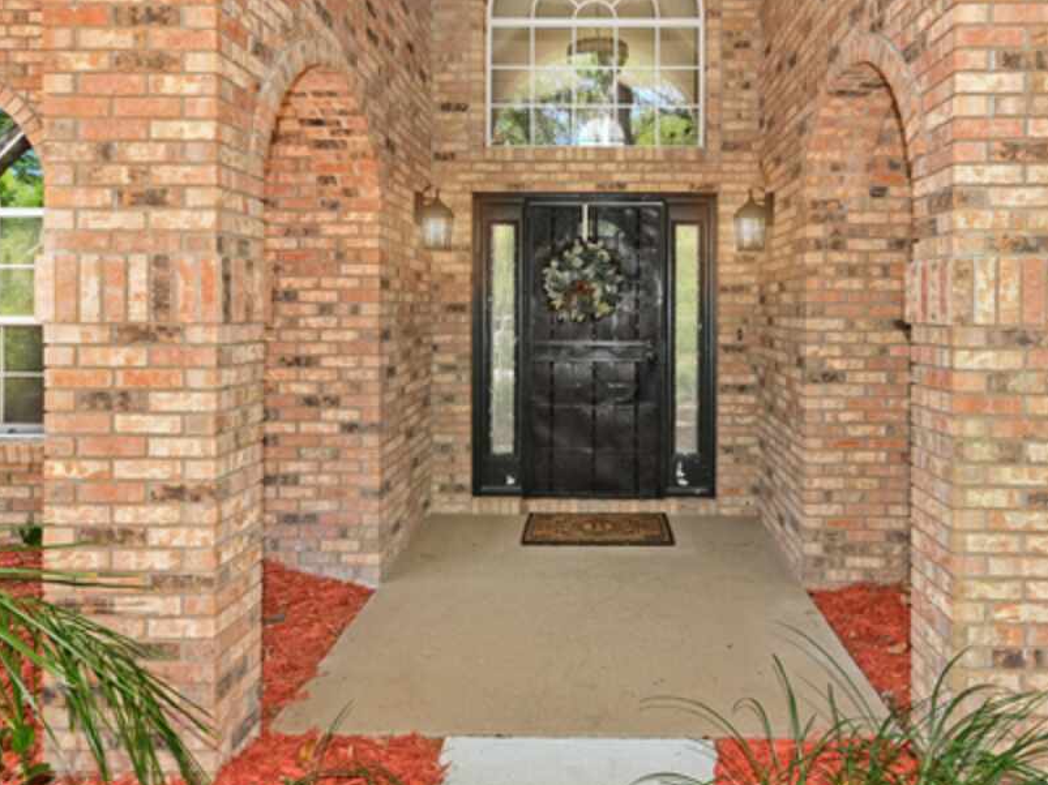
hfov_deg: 73.5
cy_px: 336
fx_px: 696
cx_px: 598
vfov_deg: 58.6
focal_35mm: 23
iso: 800
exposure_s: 1/200
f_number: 8
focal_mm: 10
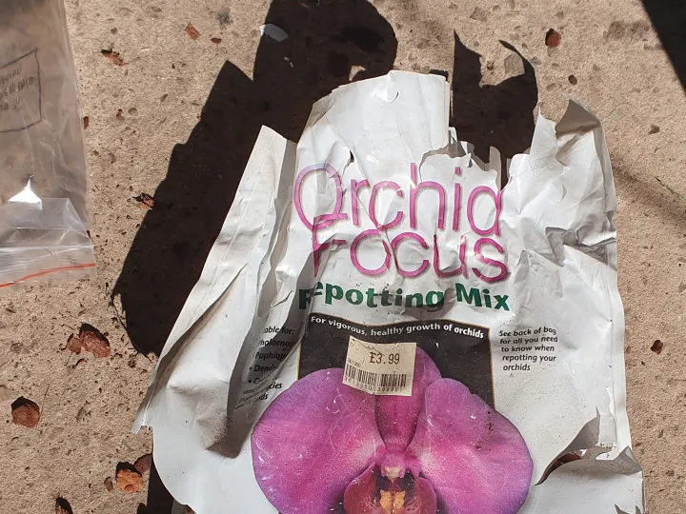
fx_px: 515
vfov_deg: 53.1
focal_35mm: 26
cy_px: 257
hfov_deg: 67.3
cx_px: 343
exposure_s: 1/3333
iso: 50
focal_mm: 4.32
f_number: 2.4
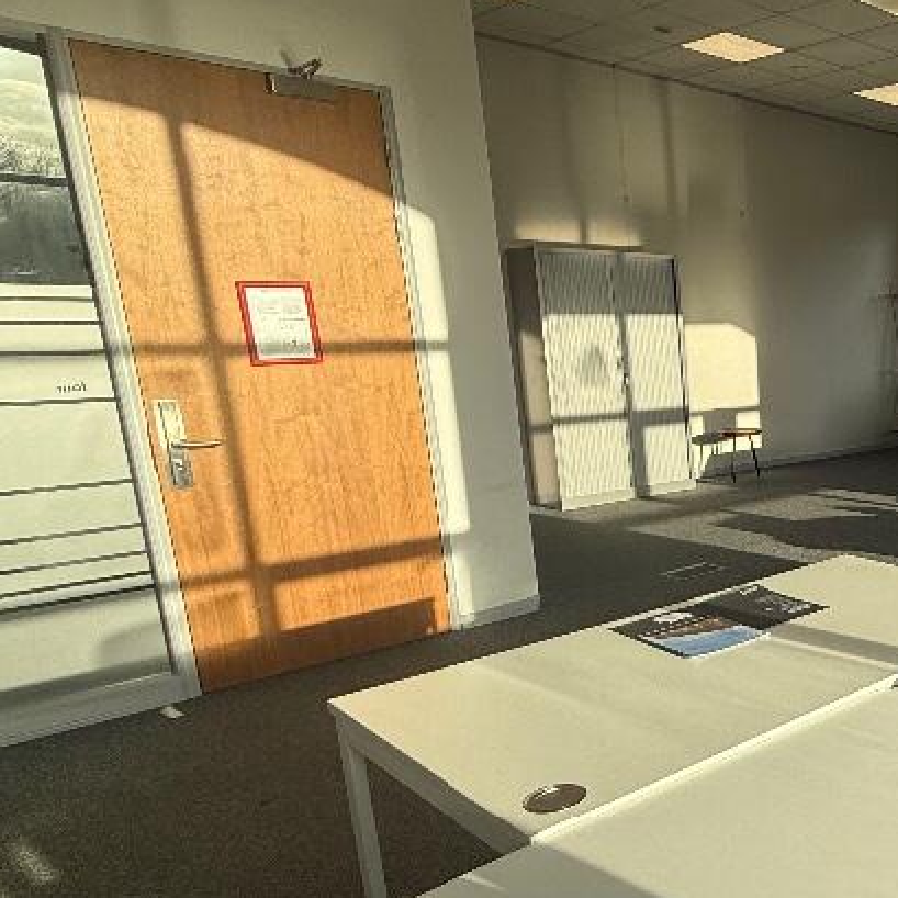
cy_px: 518
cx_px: 1001
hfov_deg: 41.3
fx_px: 910
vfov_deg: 52.3
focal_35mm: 31
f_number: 2.2
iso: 50
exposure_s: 1/970
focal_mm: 2.22
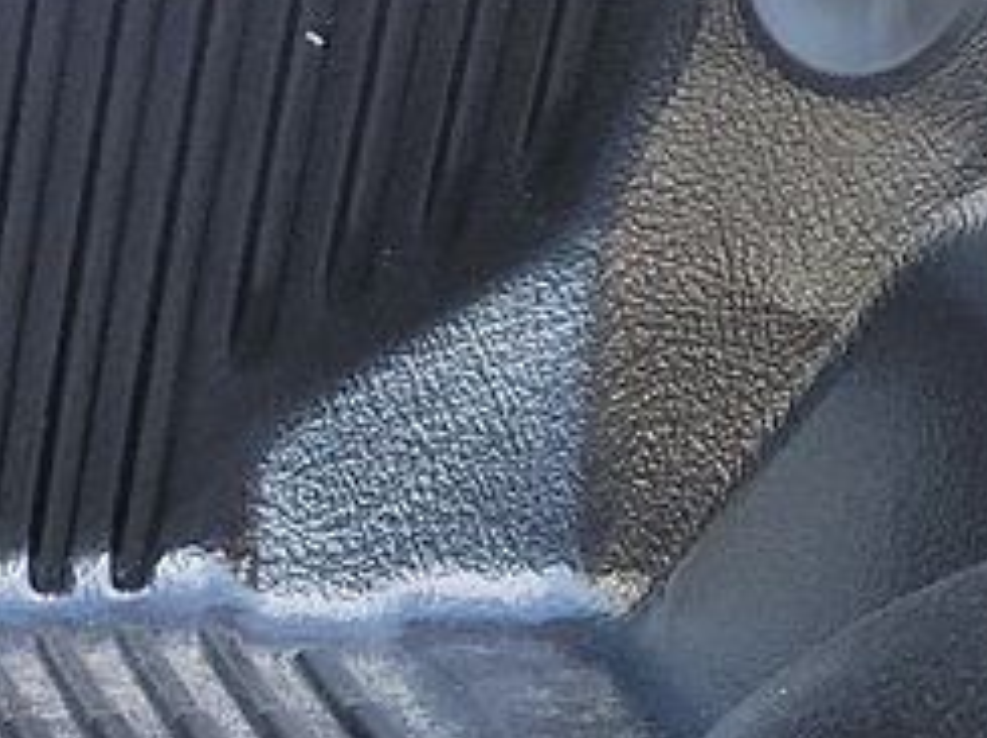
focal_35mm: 157
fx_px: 4470
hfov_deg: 11.2
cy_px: 1589
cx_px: -1080
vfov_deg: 8.8
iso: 60
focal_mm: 6.7
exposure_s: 1/59
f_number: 1.8
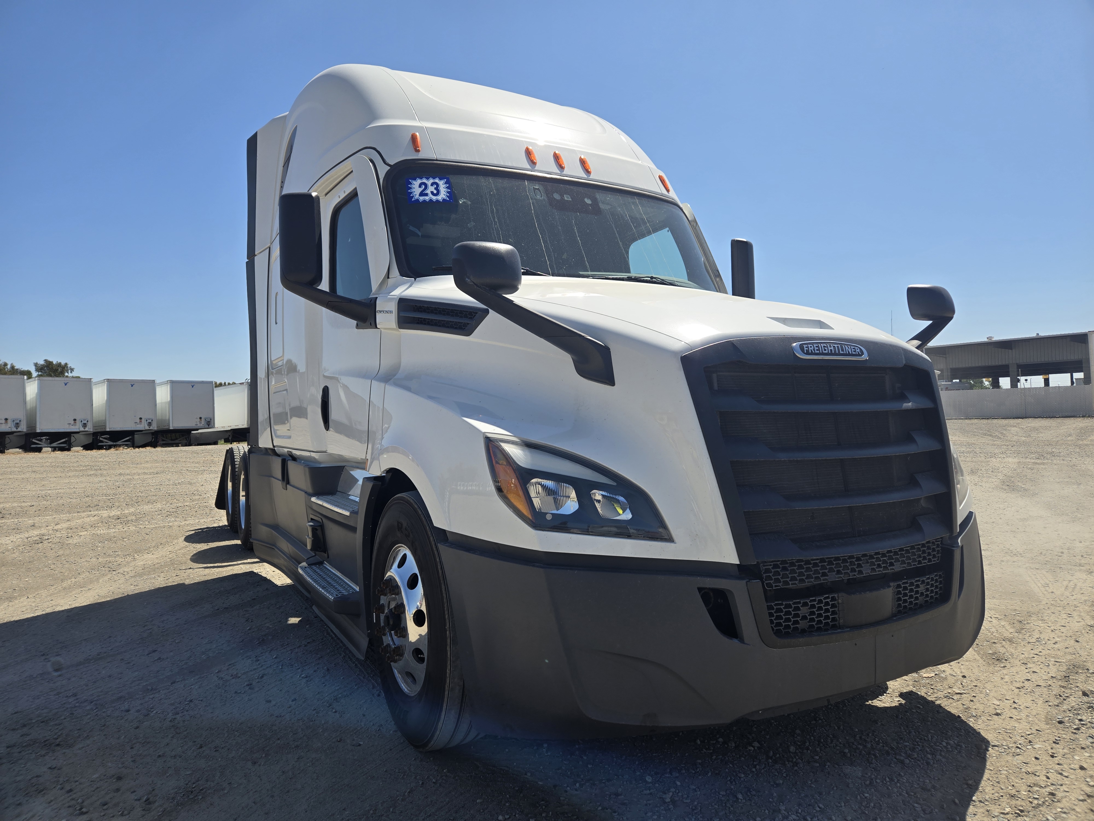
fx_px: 727
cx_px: 547
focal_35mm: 23
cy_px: 410
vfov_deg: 58.9
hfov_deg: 73.9
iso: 25
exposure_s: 1/1920
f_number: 1.8
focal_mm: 5.4
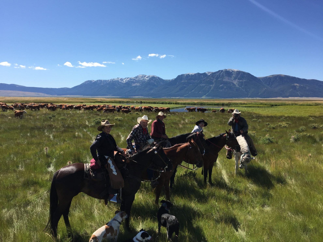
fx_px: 271
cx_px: 162
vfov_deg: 48.2
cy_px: 121
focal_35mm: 29
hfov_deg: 61.7
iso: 32
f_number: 2.2
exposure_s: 1/1721
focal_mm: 4.15
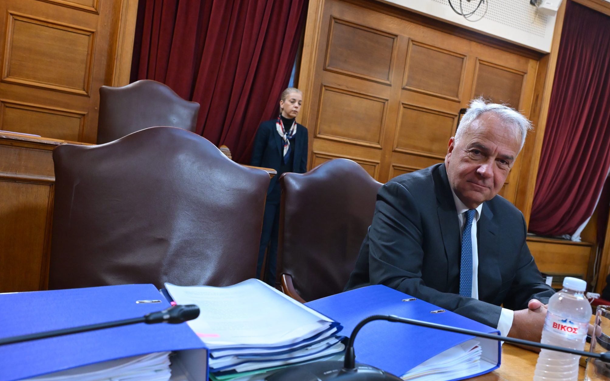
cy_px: 203
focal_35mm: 25
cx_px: 302
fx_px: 416
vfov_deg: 49.2
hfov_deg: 72.6
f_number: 5
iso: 3600
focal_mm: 24
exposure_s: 1/200
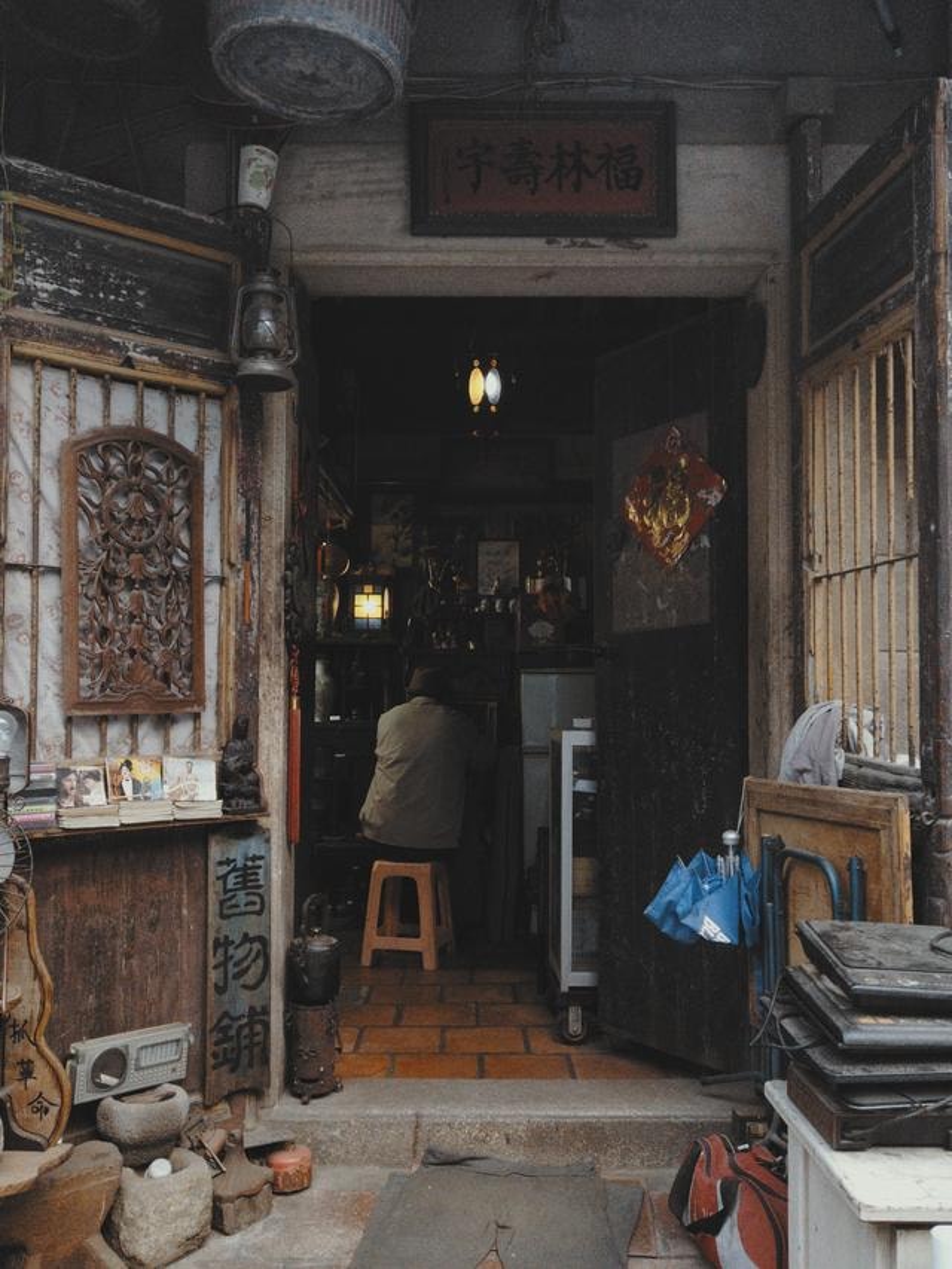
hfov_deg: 44.2
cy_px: 634
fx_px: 1173
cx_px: 476
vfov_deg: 56.8
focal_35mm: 32
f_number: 1.8
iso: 284
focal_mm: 3.95
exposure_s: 1/50
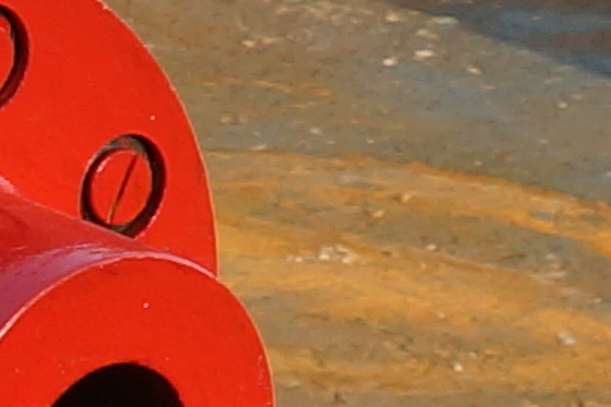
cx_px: -1272
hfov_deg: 4.9
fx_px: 6769
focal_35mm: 399
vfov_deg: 3.4
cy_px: 138
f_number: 6.3
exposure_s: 1/160
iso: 100
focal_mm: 18
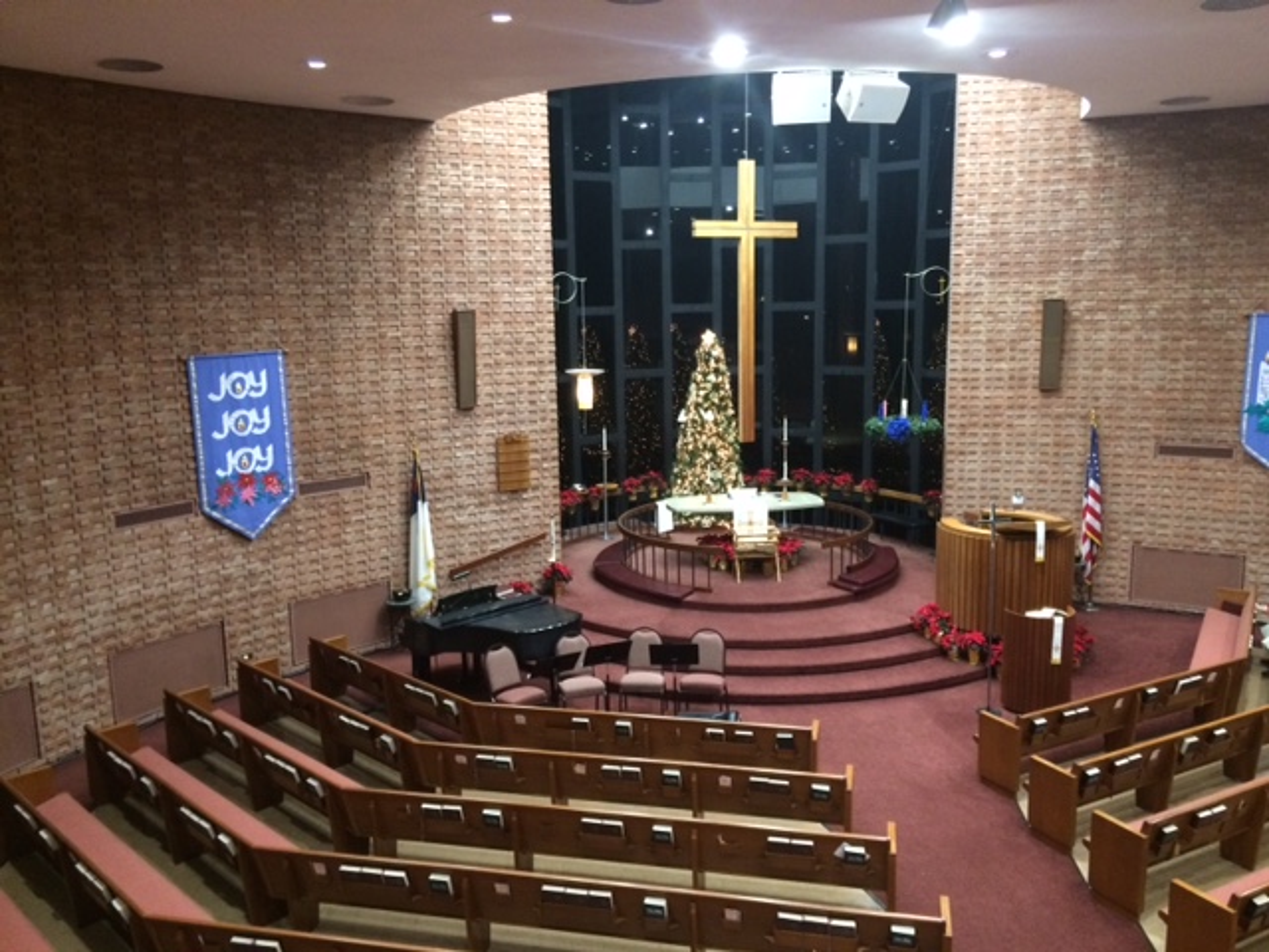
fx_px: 1063
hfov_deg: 61.7
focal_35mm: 29
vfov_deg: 48.2
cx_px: 634
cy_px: 476
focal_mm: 4.15
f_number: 2.2
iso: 250
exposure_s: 1/15
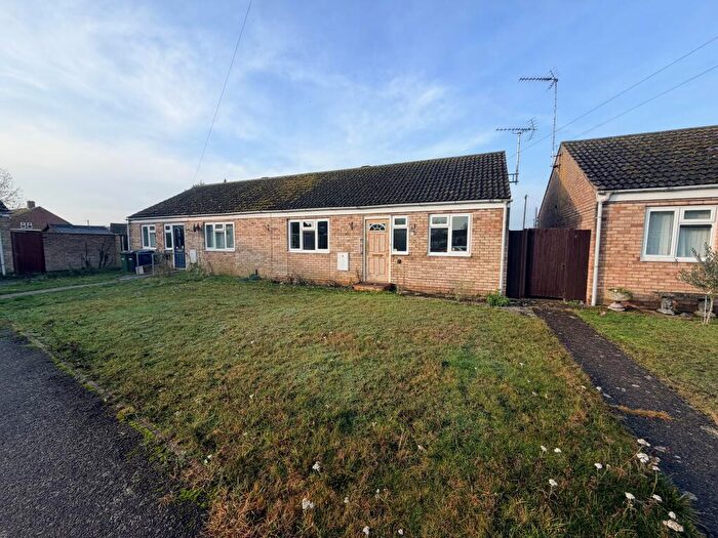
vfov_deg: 85.7
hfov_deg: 102.1
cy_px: 269
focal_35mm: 14
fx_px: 290
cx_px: 359
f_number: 2.2
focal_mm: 2.22
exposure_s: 1/607
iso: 40
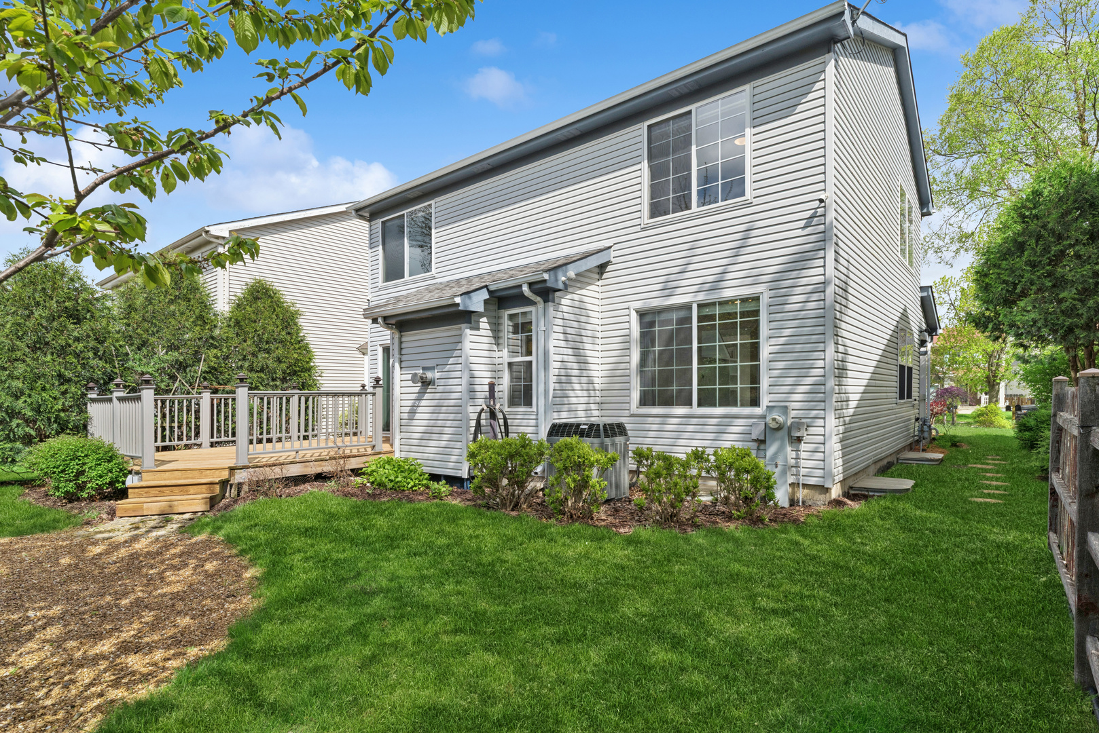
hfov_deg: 93.3
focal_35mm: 17
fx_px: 519
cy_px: 366
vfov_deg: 70.5
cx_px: 550
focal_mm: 17
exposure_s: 1/250
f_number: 11
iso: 200
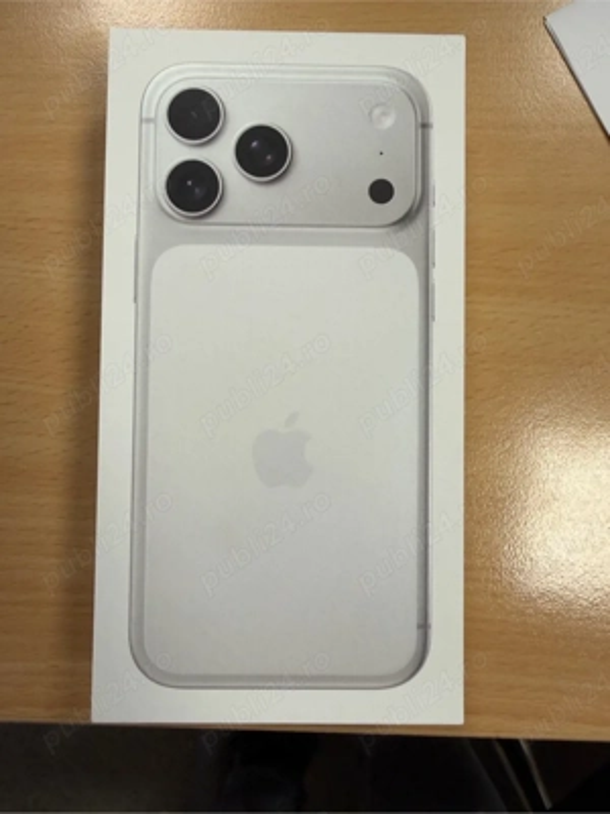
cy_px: 407
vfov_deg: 71.6
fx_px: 564
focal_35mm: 24
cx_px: 305
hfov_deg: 56.8
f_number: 2.2
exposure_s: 1/100
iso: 125
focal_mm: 2.22
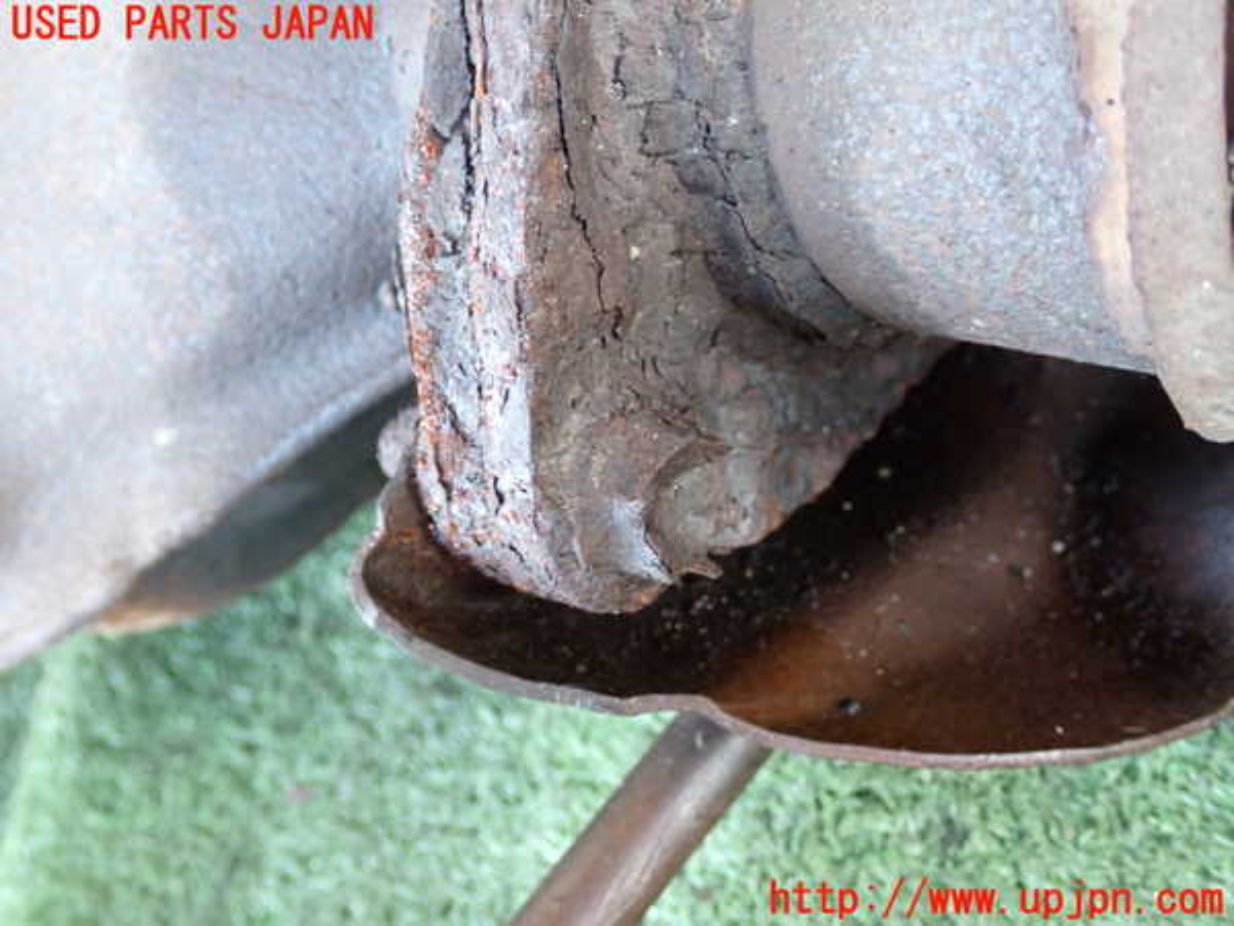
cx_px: 617
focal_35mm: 44
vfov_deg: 32.9
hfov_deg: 42.9
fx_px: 1569
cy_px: 463
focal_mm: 7.84
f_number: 2.9
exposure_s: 1/50
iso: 800
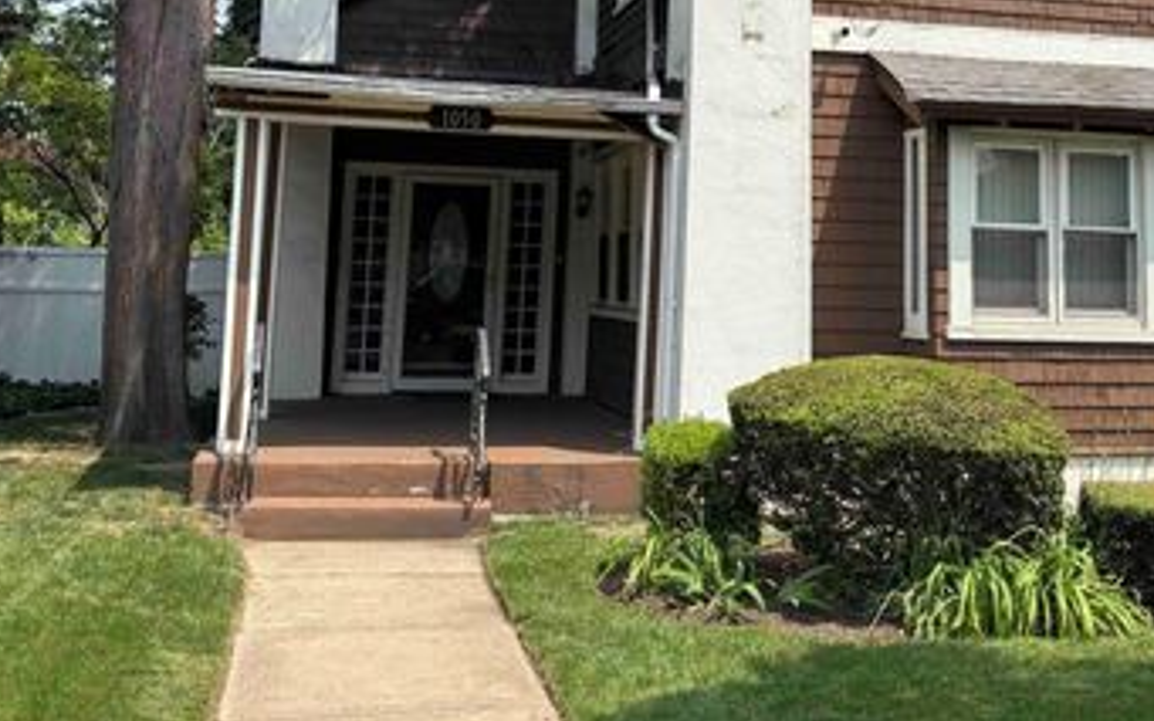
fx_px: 1509
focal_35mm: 48
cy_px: 100
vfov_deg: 26.1
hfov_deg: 41.5
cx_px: 734
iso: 50
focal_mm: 5.96
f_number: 1.6
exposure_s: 1/2151
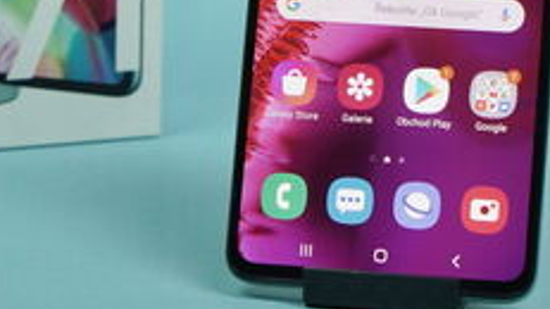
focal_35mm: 192
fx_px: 2800
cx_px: 205
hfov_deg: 11.2
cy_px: -101
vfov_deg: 6.3
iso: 1250
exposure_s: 1/160
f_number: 7.1
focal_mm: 69
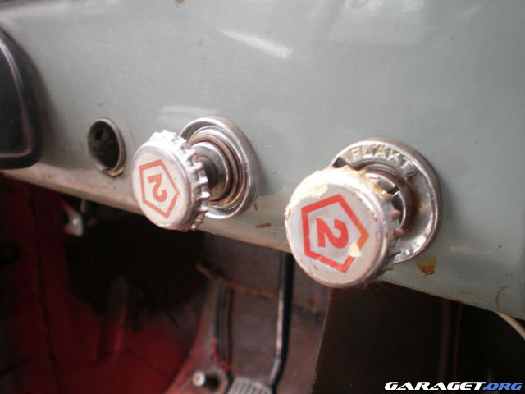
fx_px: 546
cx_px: 262
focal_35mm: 36
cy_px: 197
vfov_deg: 39.7
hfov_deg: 51.4
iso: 100
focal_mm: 6.3
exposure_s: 1/40
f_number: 3.1
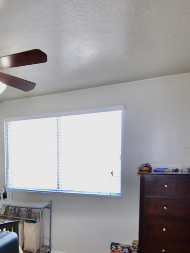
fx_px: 220
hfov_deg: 42.6
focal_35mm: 30
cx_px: 16
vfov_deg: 58.5
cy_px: 170
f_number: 4.5
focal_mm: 10
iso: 400
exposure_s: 1/80
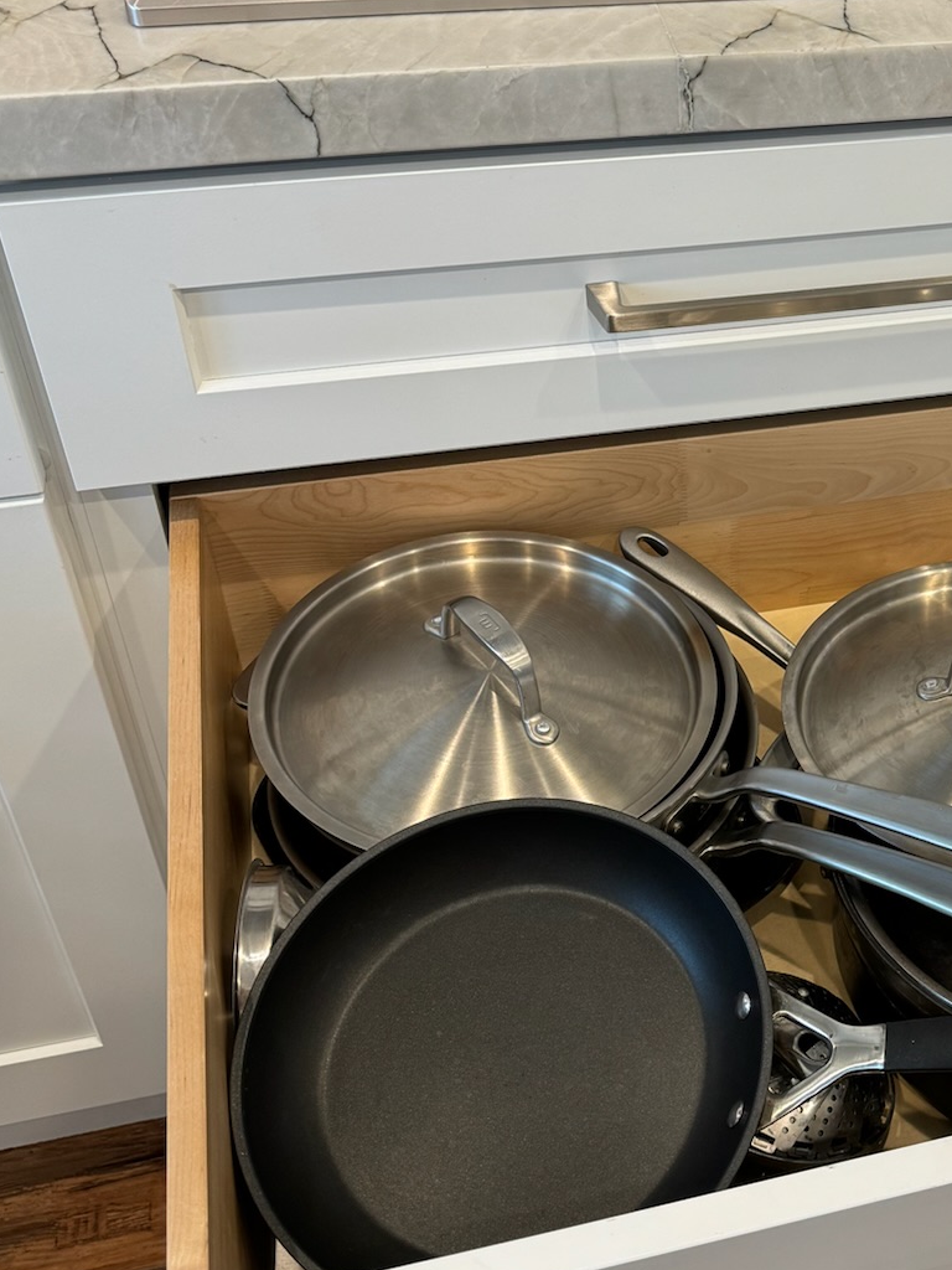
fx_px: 1760
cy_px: 552
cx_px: 926
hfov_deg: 28.6
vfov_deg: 39.6
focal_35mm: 48
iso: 125
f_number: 1.78
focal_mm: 6.76
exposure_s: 1/60
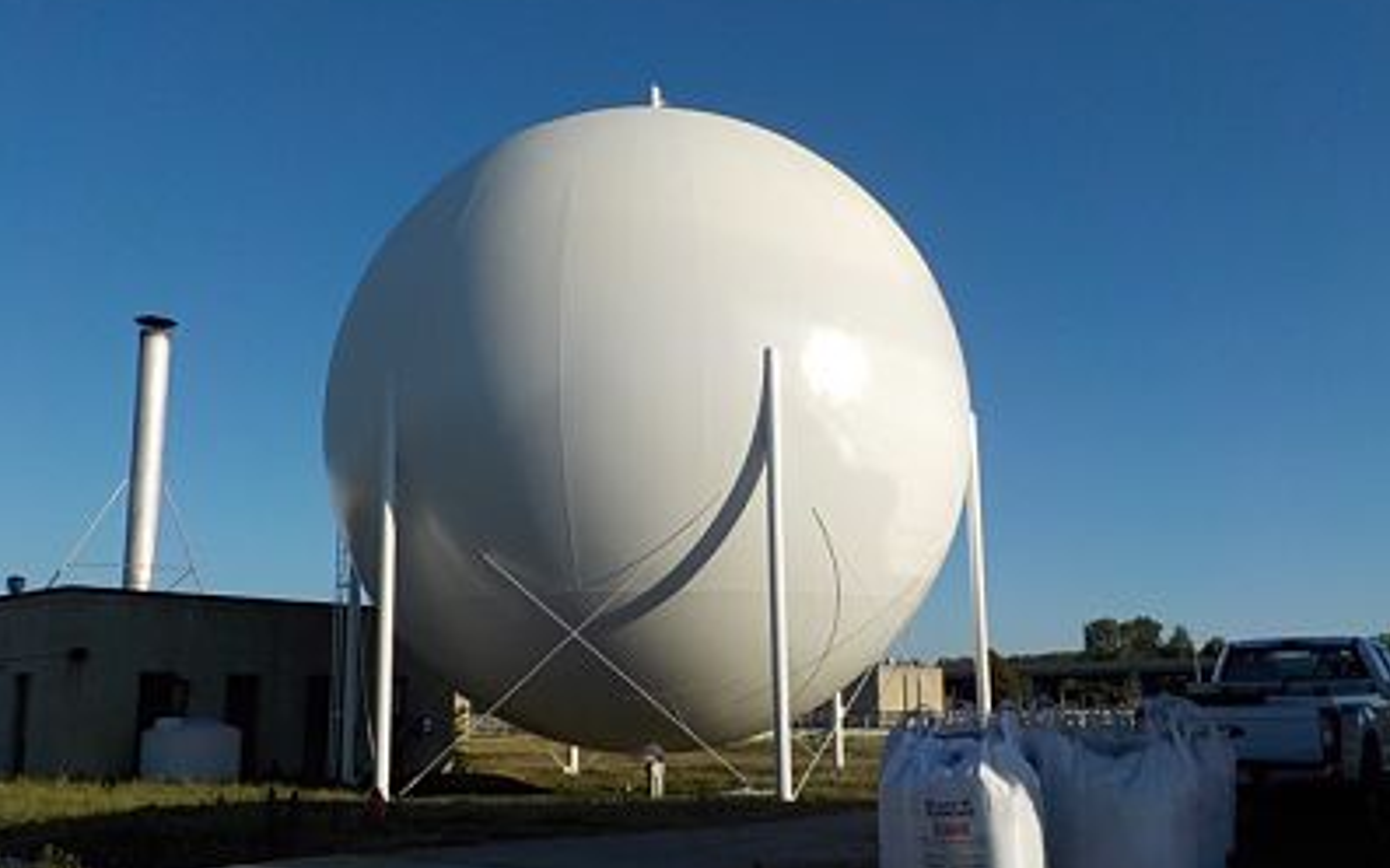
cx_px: 693
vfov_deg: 39.4
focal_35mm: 32
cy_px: 472
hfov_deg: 59.7
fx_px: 1212
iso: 125
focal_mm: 4.1
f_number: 3.3
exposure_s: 1/2000
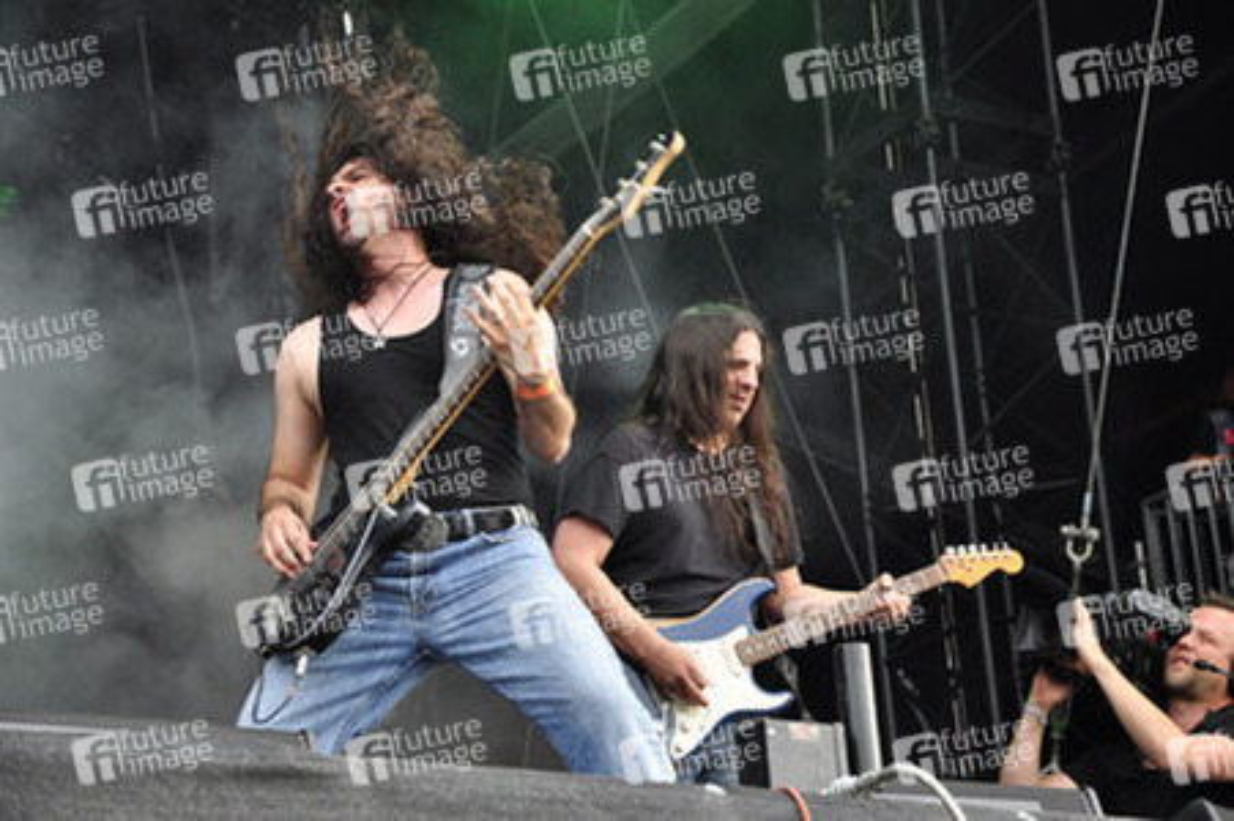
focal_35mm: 105
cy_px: 410
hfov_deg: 19.5
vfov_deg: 13.0
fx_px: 3596
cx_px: 617
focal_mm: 70
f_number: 5.3
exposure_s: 1/400
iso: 640
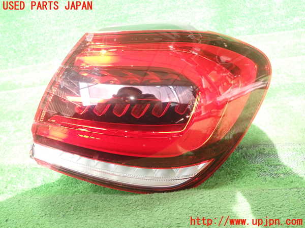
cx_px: 152
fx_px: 264
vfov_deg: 46.8
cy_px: 114
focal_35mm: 30
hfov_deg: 60.0
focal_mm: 5.5
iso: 500
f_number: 2.3
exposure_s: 1/125
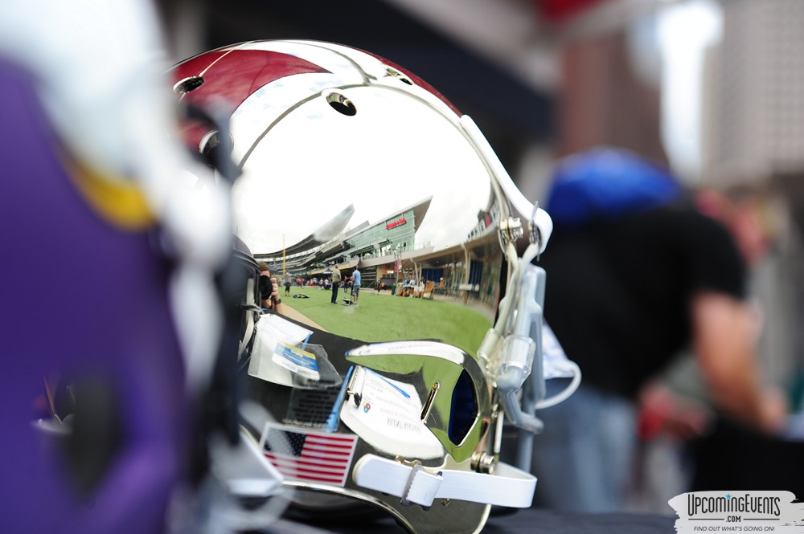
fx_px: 1562
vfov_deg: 19.4
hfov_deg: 28.9
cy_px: 267
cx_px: 402
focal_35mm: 70
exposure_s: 1/500
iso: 320
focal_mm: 70
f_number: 4
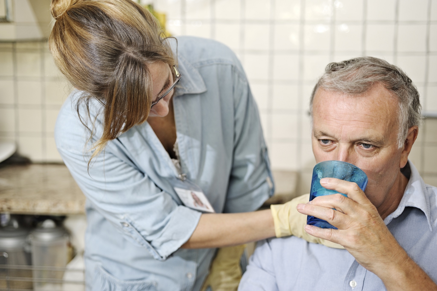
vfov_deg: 22.6
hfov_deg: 33.4
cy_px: 146
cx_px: 218
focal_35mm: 60
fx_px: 728
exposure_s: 1/60
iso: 200
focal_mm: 60
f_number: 3.3
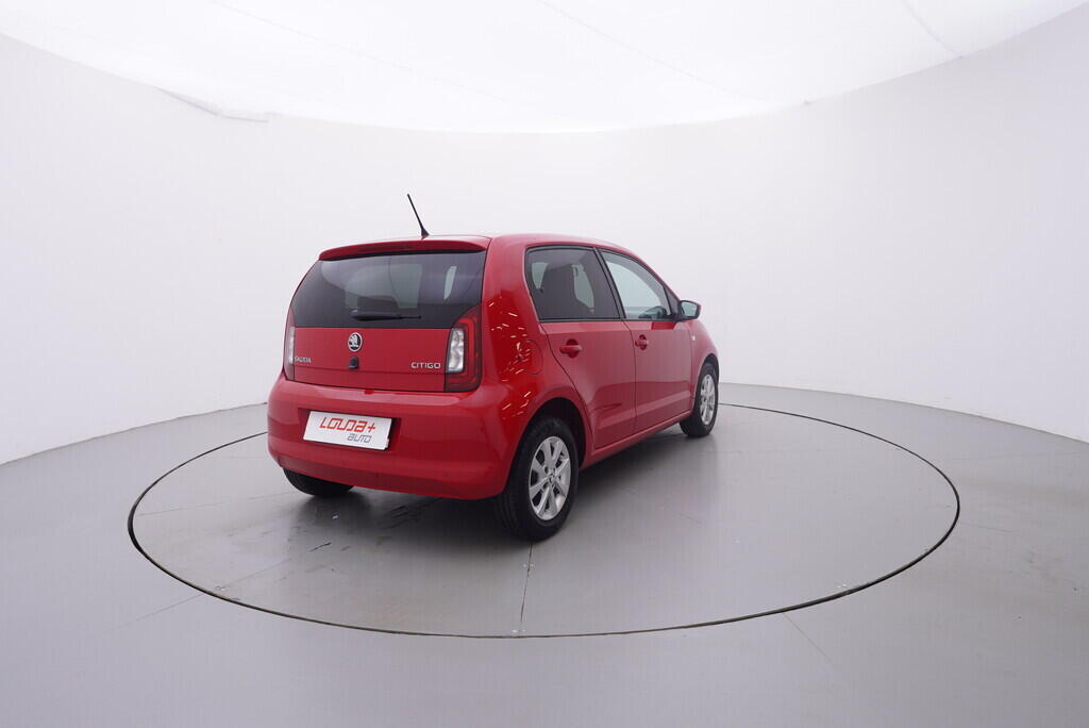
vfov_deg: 56.2
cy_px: 364
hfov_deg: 77.3
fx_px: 681
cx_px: 544
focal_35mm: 22
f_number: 5
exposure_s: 1/80
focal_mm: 15
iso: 200
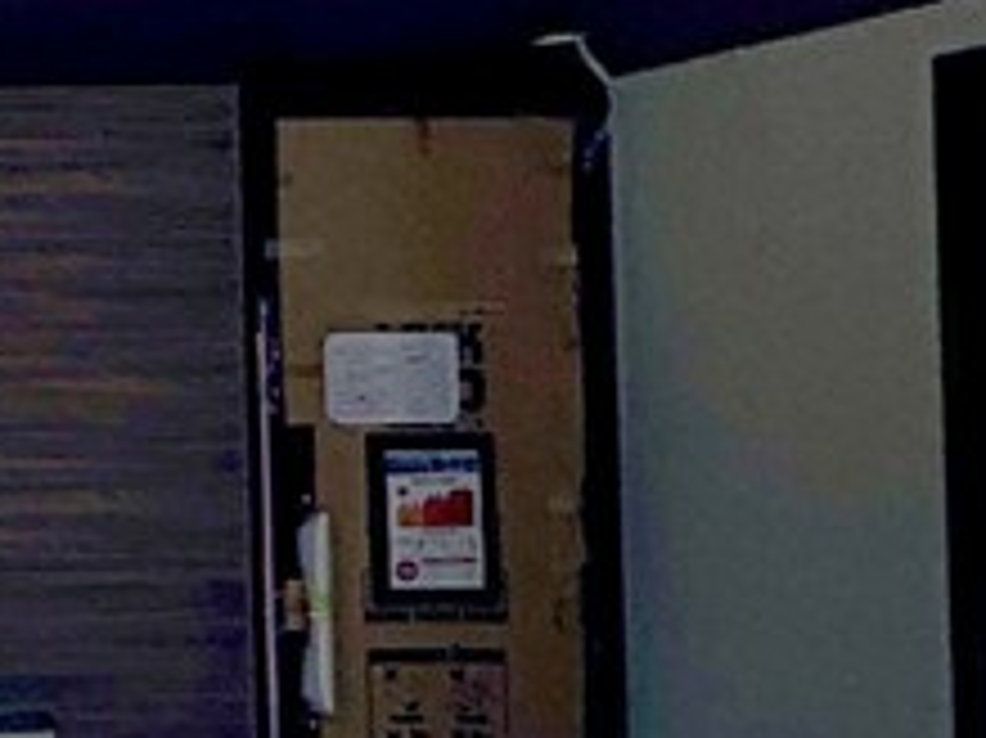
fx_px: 2334
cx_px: -1832
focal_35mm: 82
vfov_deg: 17.8
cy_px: 598
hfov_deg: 12.2
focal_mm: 2.22
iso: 50
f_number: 2.2
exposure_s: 1/1256
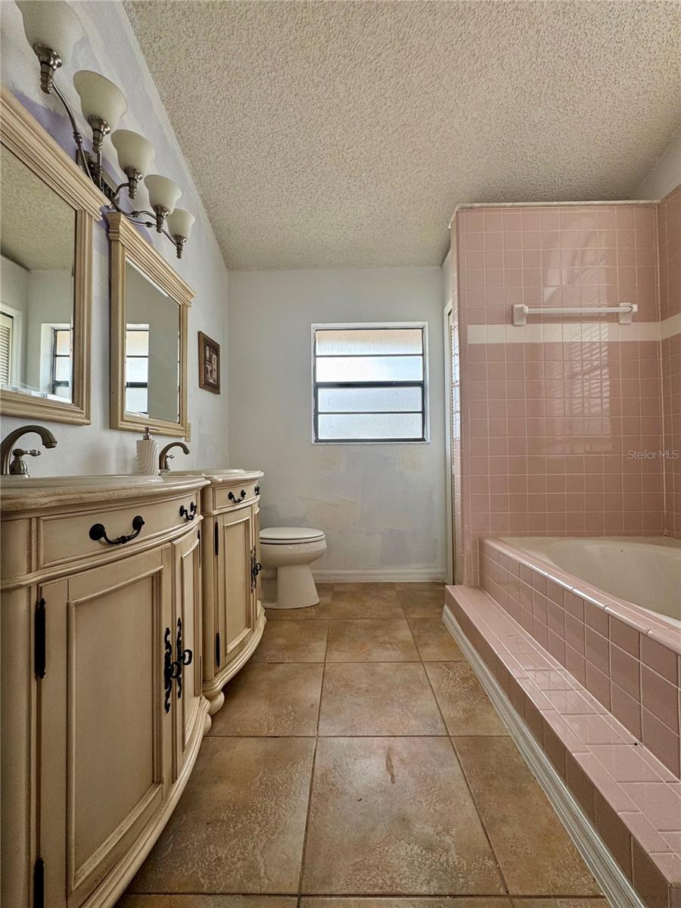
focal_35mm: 14
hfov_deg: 85.7
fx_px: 367
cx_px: 340
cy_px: 454
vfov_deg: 102.1
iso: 64
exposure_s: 1/99
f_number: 2.2
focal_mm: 2.22
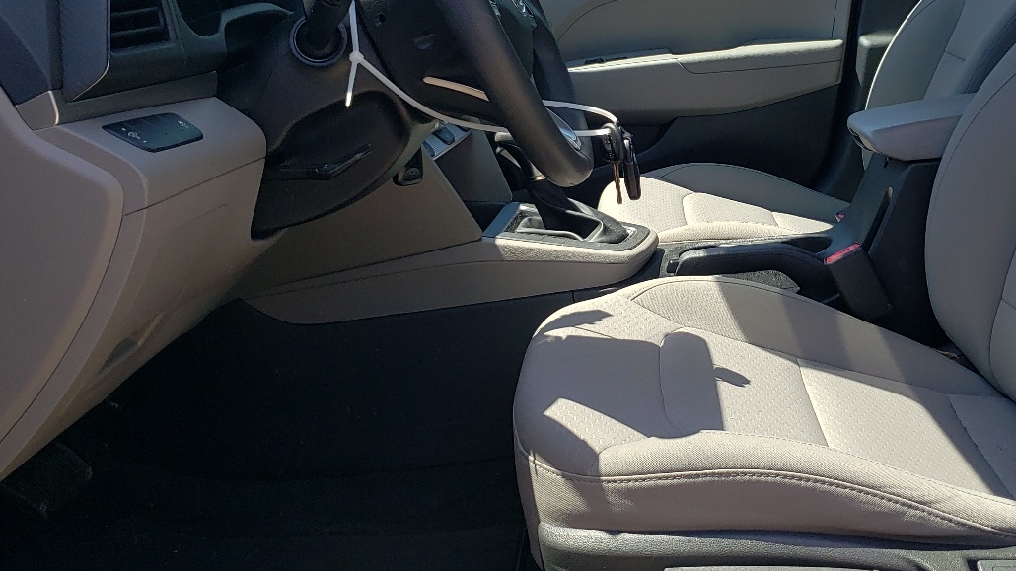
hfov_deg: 45.6
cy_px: 157
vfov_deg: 26.8
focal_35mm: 44
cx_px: 686
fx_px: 1185
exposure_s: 1/1000
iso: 50
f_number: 1.5
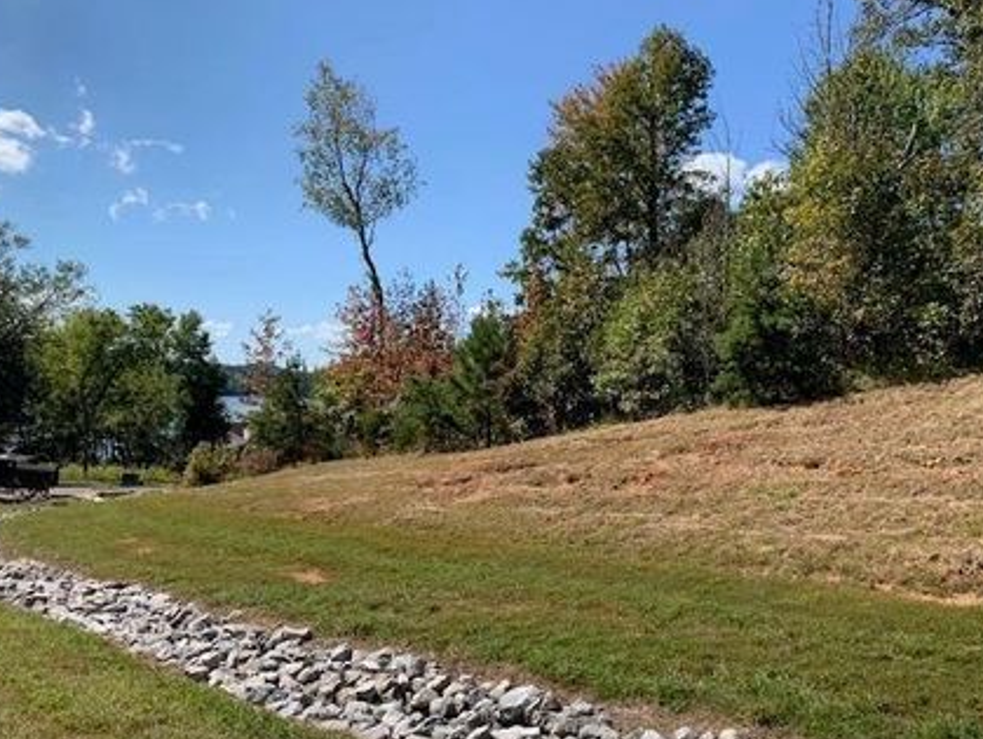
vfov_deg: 45.5
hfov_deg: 58.1
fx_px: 881
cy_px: 402
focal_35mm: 31
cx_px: 551
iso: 25
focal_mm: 4.25
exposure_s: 1/1916
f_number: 1.8
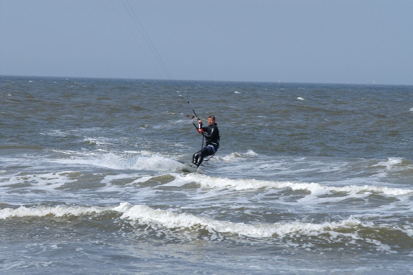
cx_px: 206
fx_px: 3439
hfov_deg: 6.9
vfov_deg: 4.6
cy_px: 138
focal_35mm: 300
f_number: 11
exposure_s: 1/200
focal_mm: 200
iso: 100
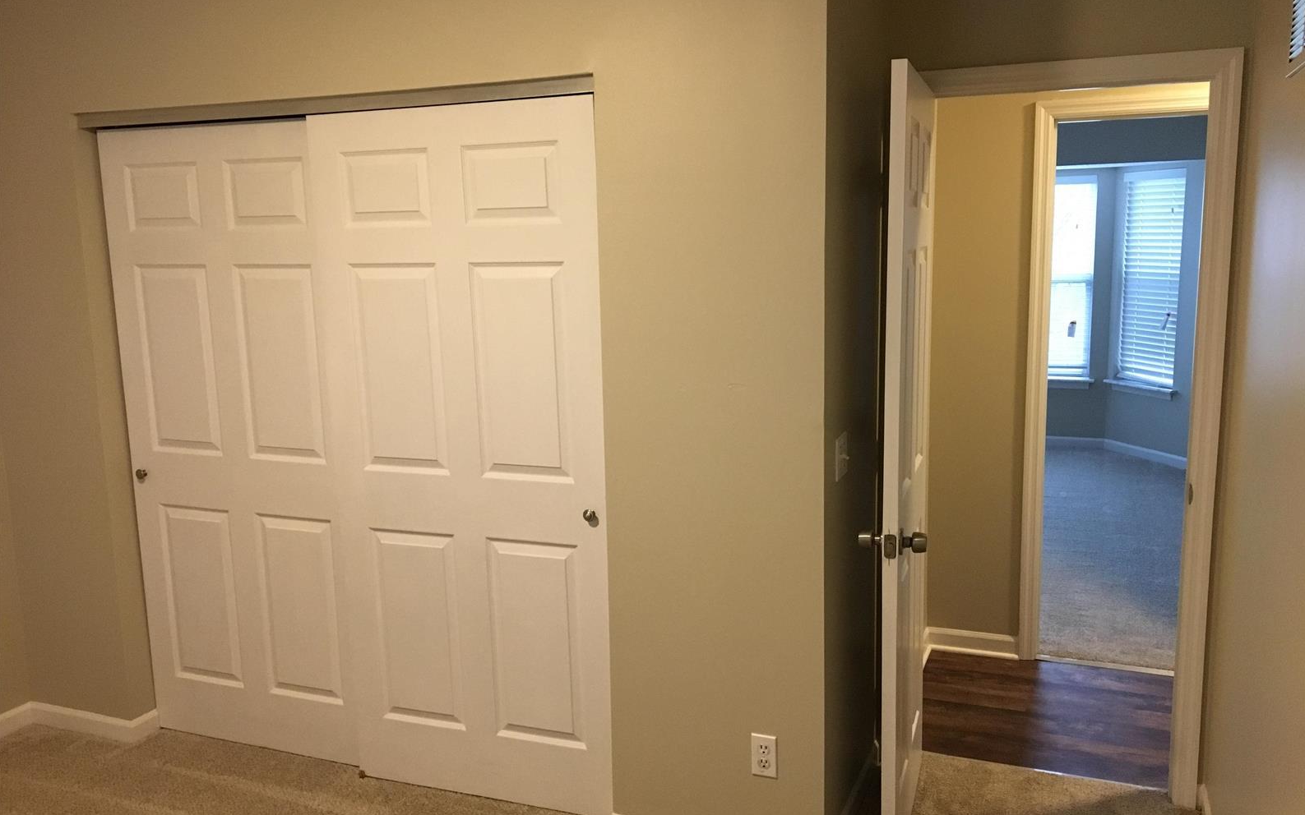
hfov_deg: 61.2
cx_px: 655
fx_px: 1103
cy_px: 422
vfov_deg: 40.6
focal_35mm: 31
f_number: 2.2
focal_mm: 4.15
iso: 200
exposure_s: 1/30
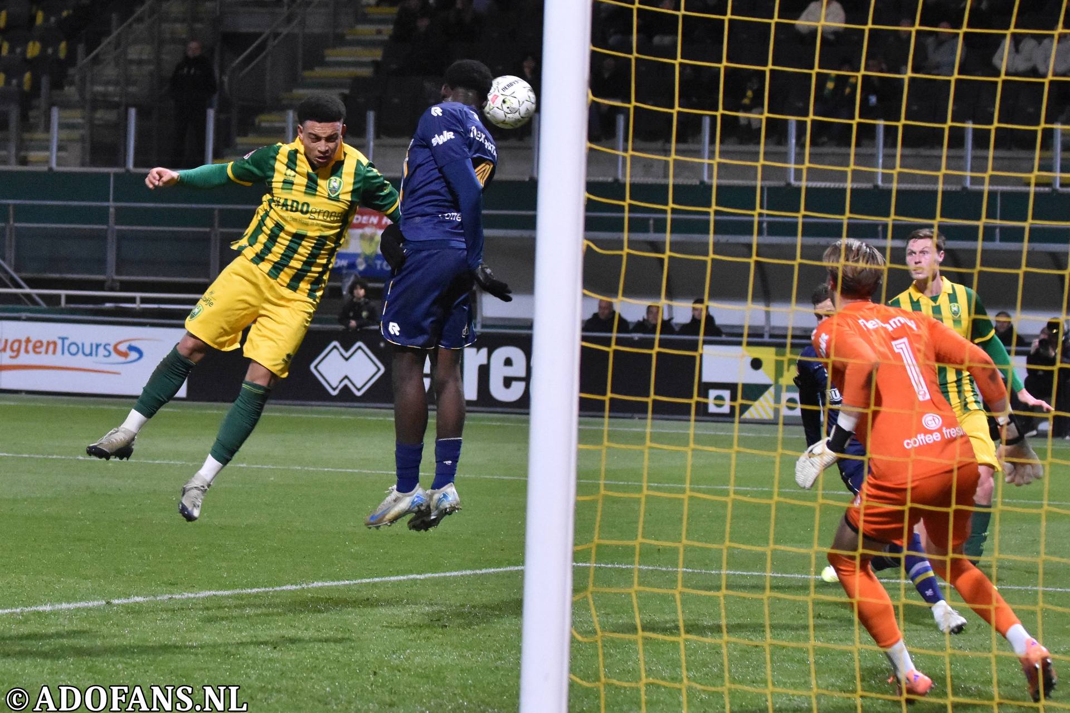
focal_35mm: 105
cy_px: 356
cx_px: 535
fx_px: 3121
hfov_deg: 19.5
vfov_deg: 13.0
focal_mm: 70
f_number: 2.8
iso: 3200
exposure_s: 1/640
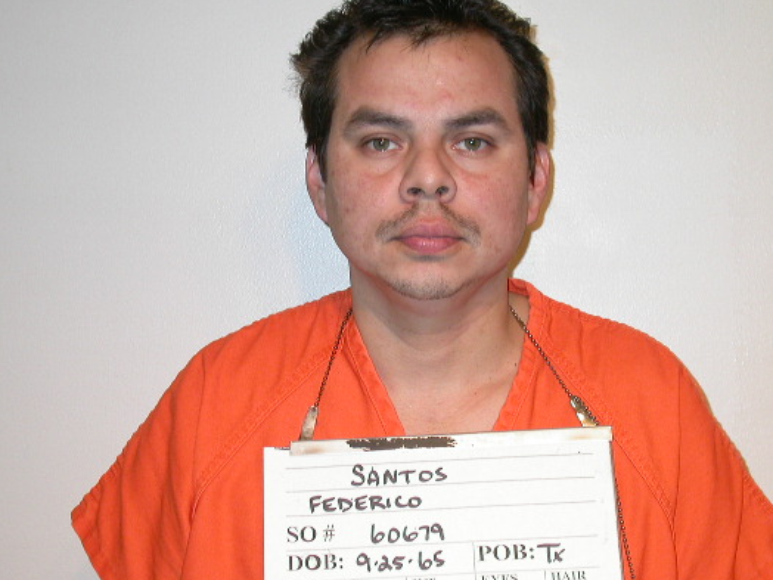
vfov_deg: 19.1
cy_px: 314
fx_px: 1719
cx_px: 447
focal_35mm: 77
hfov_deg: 25.3
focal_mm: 13.1
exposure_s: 1/60.3
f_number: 3.1
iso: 100
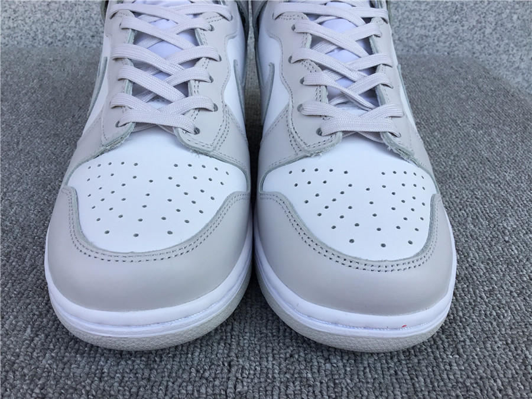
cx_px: 266
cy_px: 200
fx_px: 476
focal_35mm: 31
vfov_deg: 45.4
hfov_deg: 58.4
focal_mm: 3.3
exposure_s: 1/515
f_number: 2.4
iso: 25
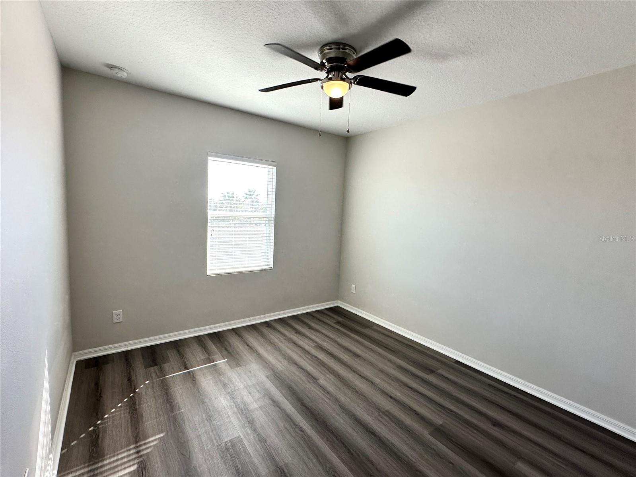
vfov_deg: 85.7
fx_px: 257
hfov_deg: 102.1
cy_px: 238
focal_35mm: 14
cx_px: 318
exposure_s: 1/120
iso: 64
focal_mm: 2.22
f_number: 2.2
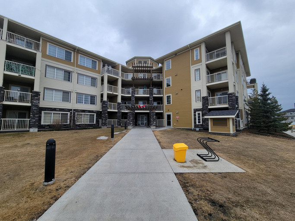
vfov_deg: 89.9
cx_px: 148
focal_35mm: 13
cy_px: 110
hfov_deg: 106.2
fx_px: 111
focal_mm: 2.2
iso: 50
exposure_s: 1/904
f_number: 2.2
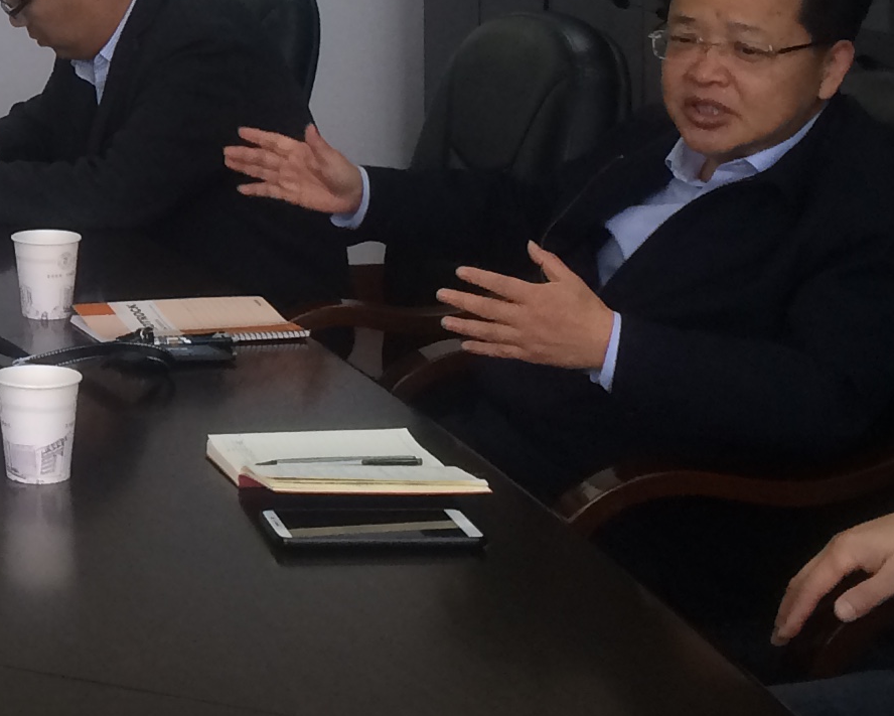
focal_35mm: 104
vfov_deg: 14.6
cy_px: -13
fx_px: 2753
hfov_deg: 17.2
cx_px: -303
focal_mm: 4.15
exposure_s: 1/40
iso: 40
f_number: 2.2
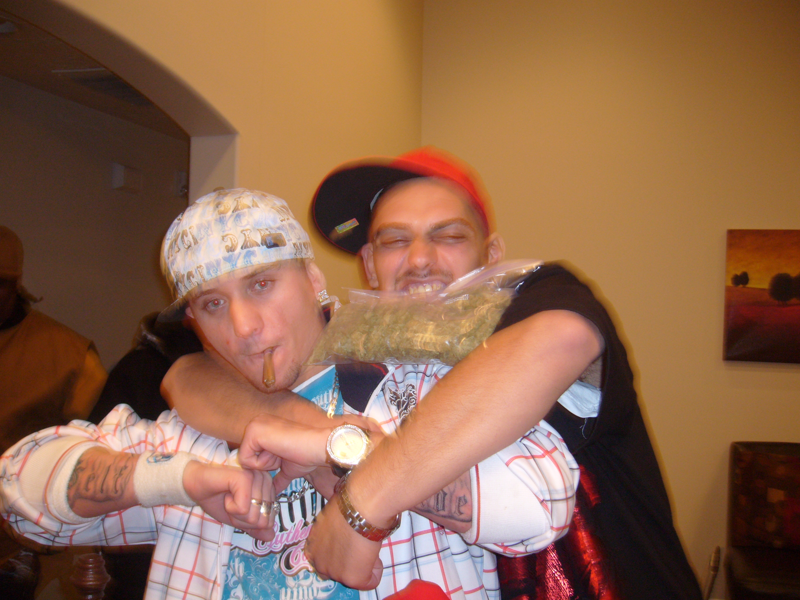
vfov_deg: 39.6
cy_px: 308
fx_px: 832
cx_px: 404
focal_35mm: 36
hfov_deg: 51.4
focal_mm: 5.8
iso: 100
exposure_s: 1/8
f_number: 2.8
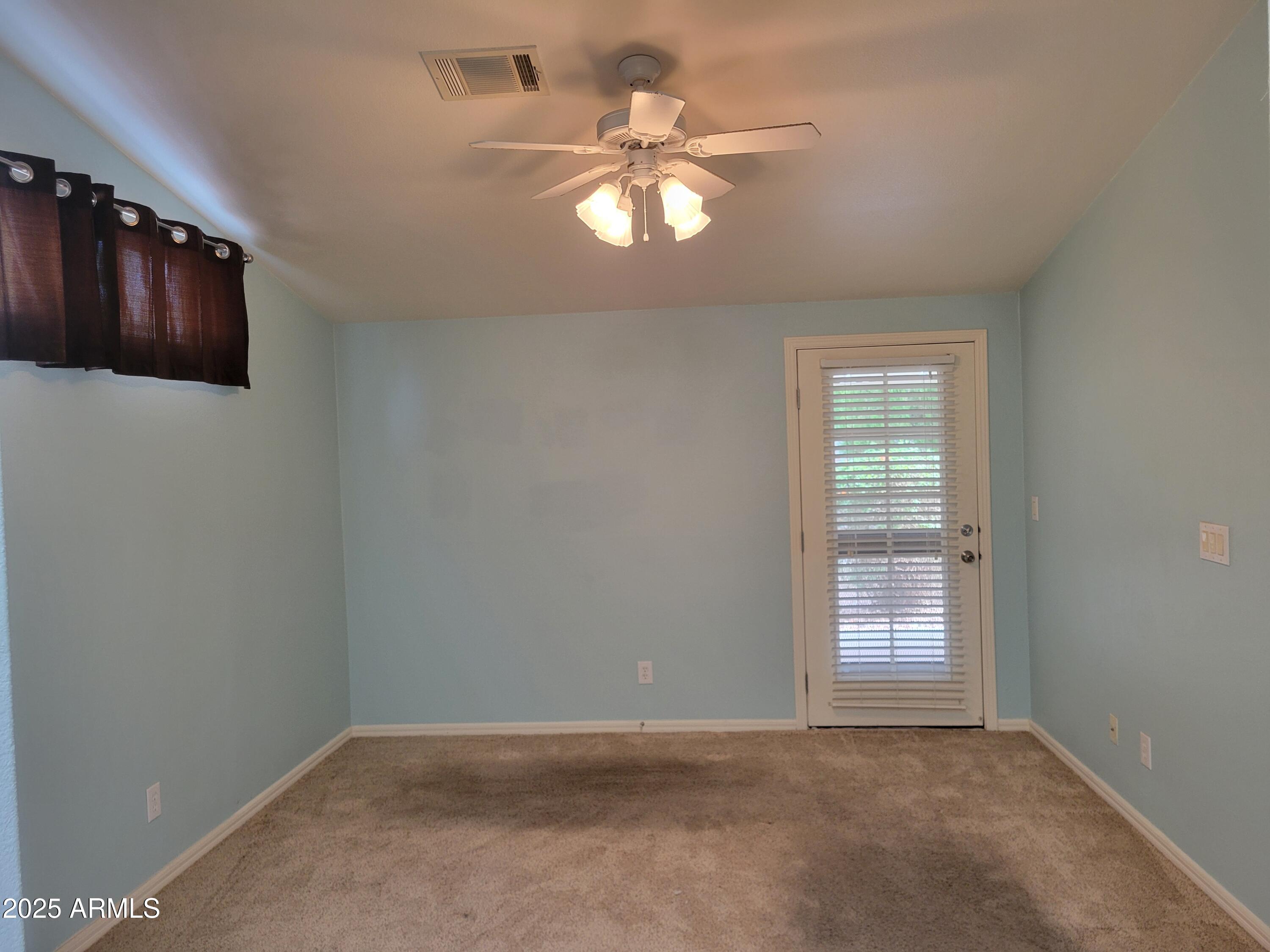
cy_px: 476
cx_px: 635
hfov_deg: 67.3
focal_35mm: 26
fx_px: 954
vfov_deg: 53.1
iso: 160
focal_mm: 5.4
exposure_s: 1/60
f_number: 1.8
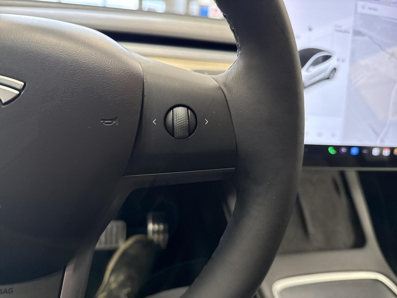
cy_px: 149
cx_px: 198
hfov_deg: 71.6
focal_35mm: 24
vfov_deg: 56.8
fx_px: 275
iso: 640
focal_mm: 6.76
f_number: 1.78
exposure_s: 1/33
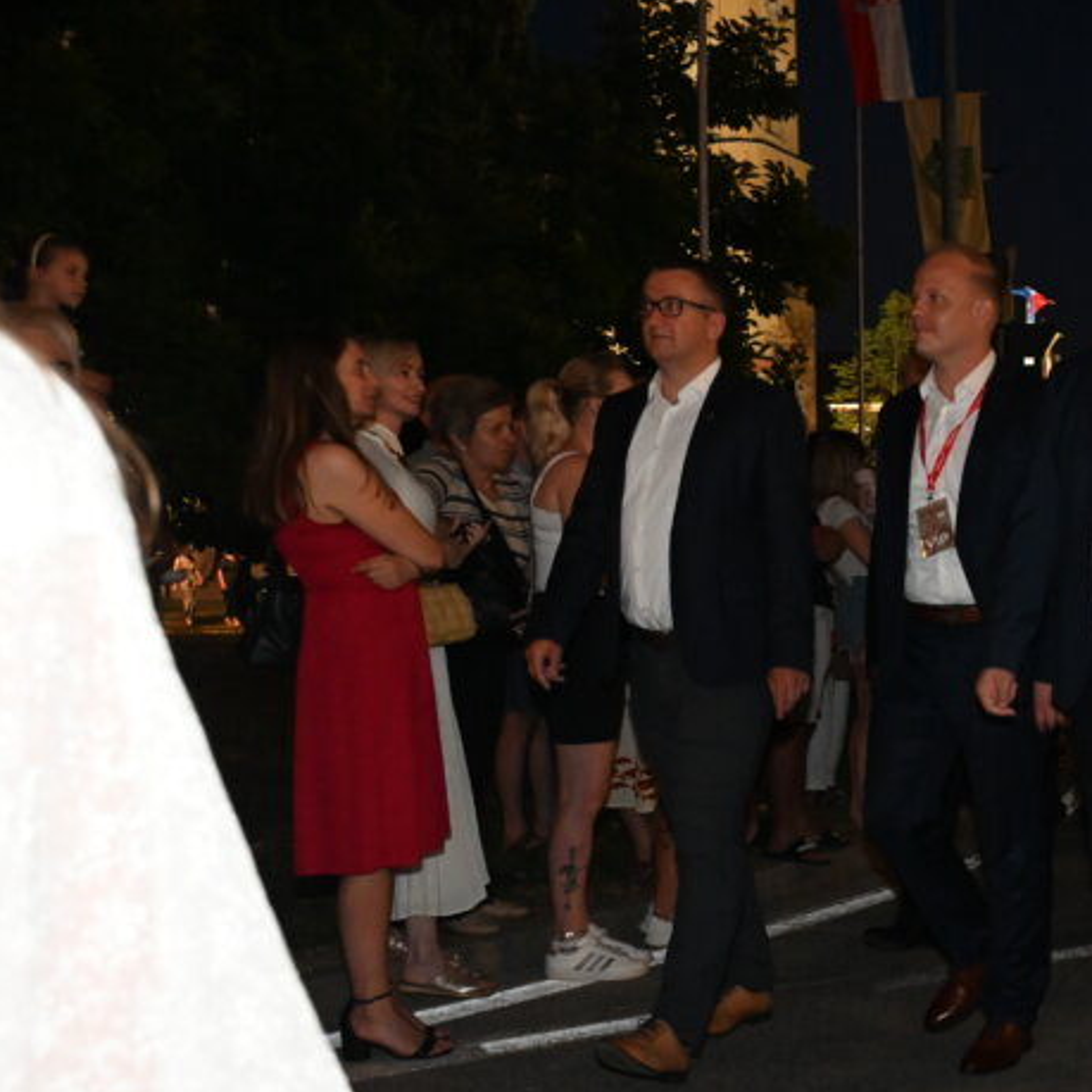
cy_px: 689
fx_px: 1892
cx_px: 1173
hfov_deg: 29.4
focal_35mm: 53
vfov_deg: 32.0
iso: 6400
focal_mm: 28
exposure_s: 1/60
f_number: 4.2
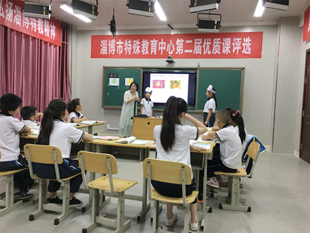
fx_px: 260
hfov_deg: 61.7
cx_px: 155
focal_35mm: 29
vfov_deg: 48.2
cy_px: 116
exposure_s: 1/17
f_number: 2.2
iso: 64
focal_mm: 4.15
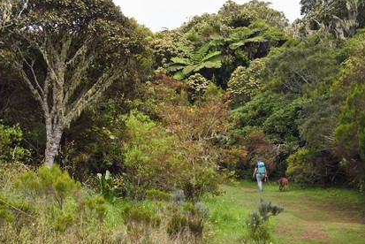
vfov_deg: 21.6
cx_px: 182
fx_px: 639
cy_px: 122
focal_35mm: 63
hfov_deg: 31.9
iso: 200
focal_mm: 62
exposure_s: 1/200
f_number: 8
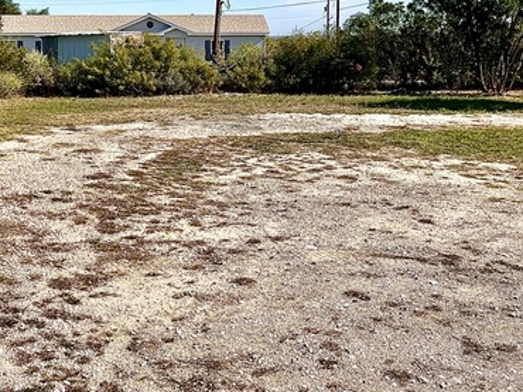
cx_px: 199
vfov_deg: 31.4
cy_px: 88
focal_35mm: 45
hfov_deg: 41.8
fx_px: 679
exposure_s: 1/5556
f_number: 1.6
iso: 50
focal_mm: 5.1
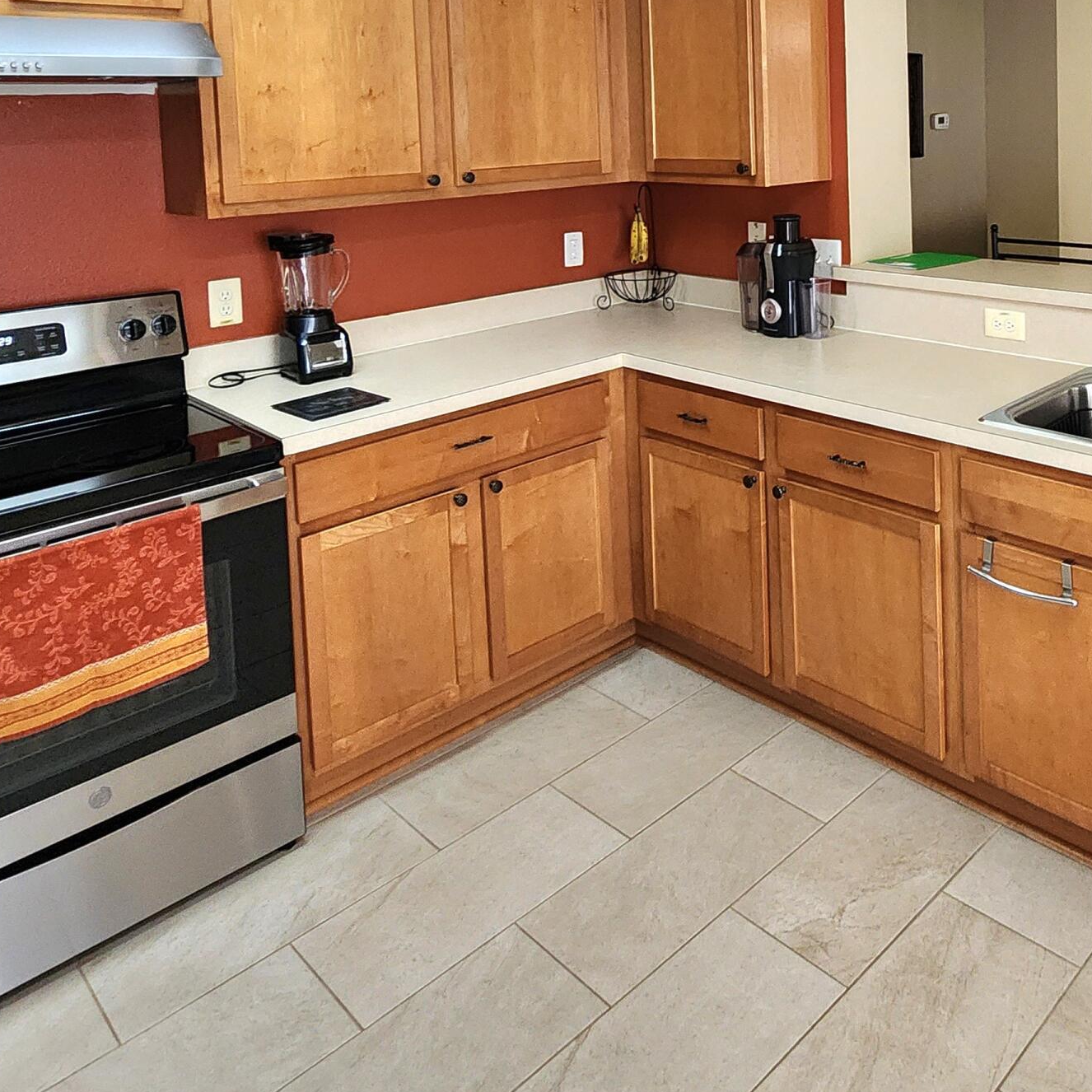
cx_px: 789
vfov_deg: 55.6
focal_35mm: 26
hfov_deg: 58.5
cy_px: 184
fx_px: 928
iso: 250
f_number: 2.2
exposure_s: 1/60.2
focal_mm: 2.2
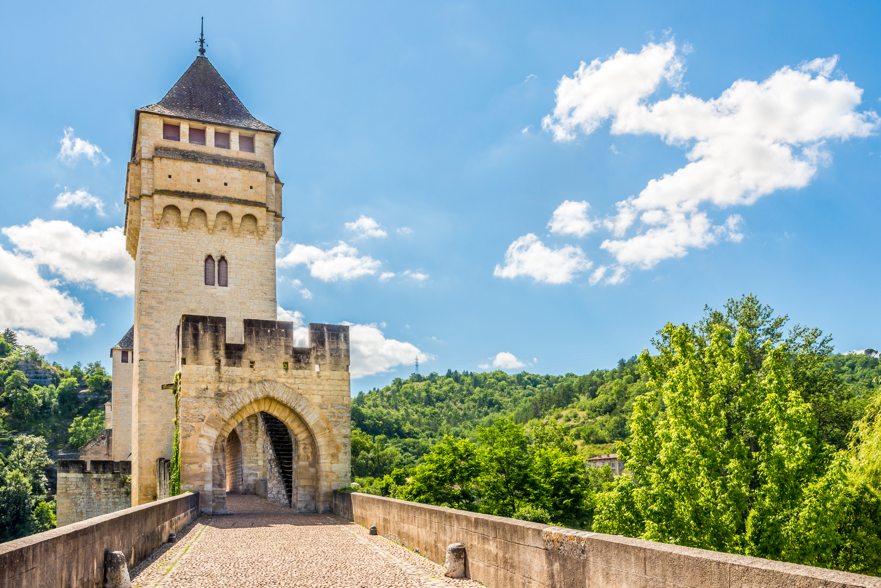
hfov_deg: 61.9
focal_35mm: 30
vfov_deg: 43.6
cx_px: 440
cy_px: 294
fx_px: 734
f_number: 14
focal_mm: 30
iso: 250
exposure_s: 1/200
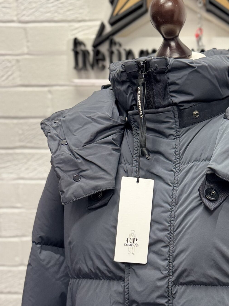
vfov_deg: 40.3
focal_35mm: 46
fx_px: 406
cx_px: 204
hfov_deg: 30.2
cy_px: 223
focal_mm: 6.76
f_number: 1.78
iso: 250
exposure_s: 1/50
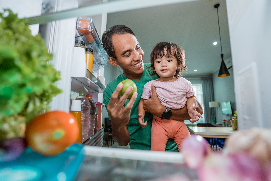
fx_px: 136
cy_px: 90
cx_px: 136
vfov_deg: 67.5
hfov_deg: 90.0
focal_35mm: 18
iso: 1250
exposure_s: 1/100
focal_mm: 18
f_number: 2.8
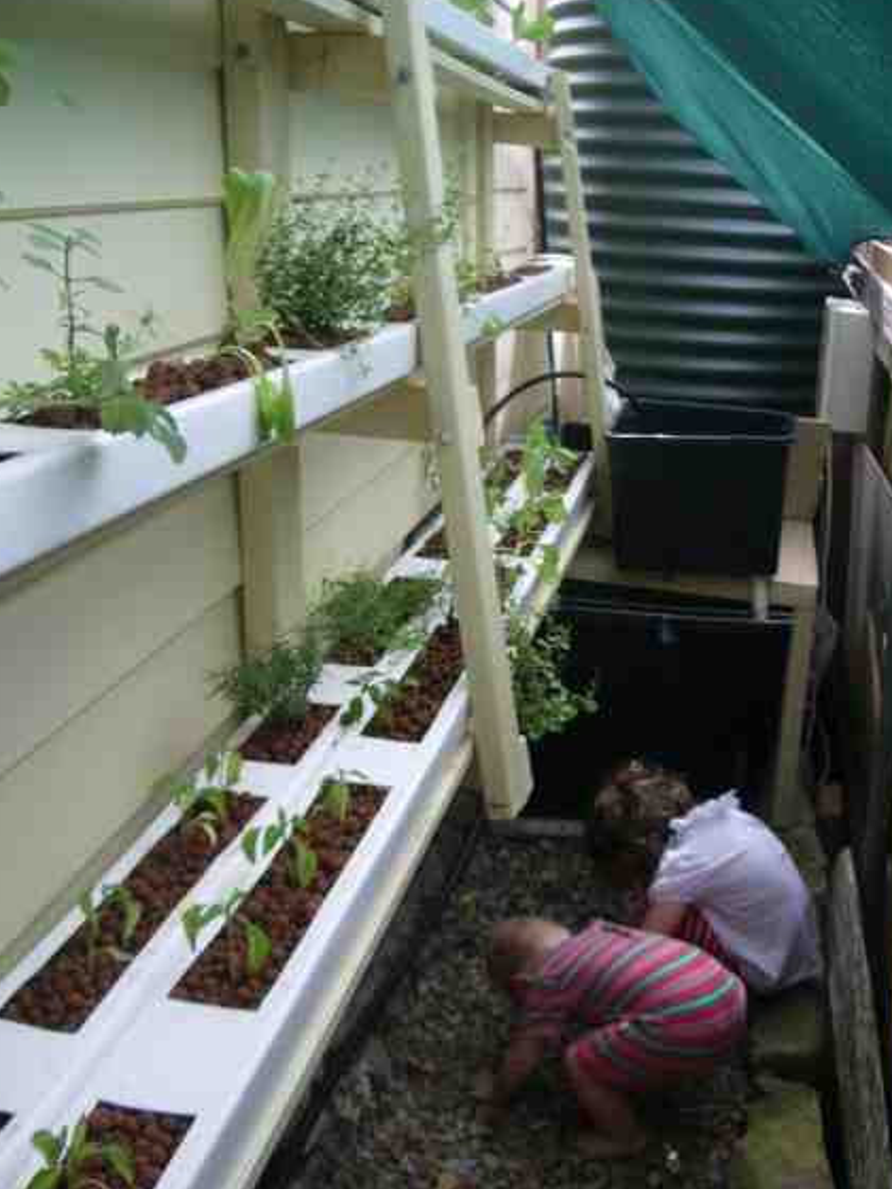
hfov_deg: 35.9
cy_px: 616
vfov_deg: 46.8
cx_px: 476
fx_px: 1374
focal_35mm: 40
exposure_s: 1/125
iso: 50
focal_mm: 5.8
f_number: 2.6
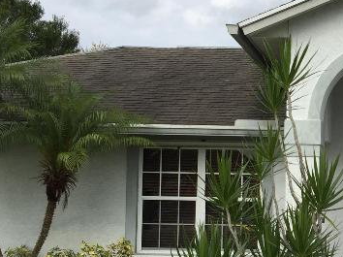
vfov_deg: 17.4
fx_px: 832
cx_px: 386
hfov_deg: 21.9
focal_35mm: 84
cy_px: 199
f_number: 2.2
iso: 32
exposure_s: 1/1980
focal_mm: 4.15
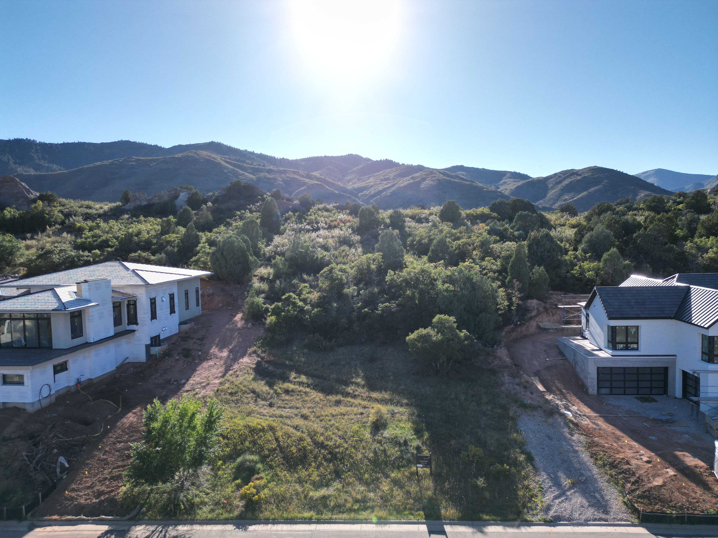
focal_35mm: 24
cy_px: 269
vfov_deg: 56.8
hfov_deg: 71.6
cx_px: 359
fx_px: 498
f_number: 1.7
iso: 100
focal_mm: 6.72
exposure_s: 1/2500
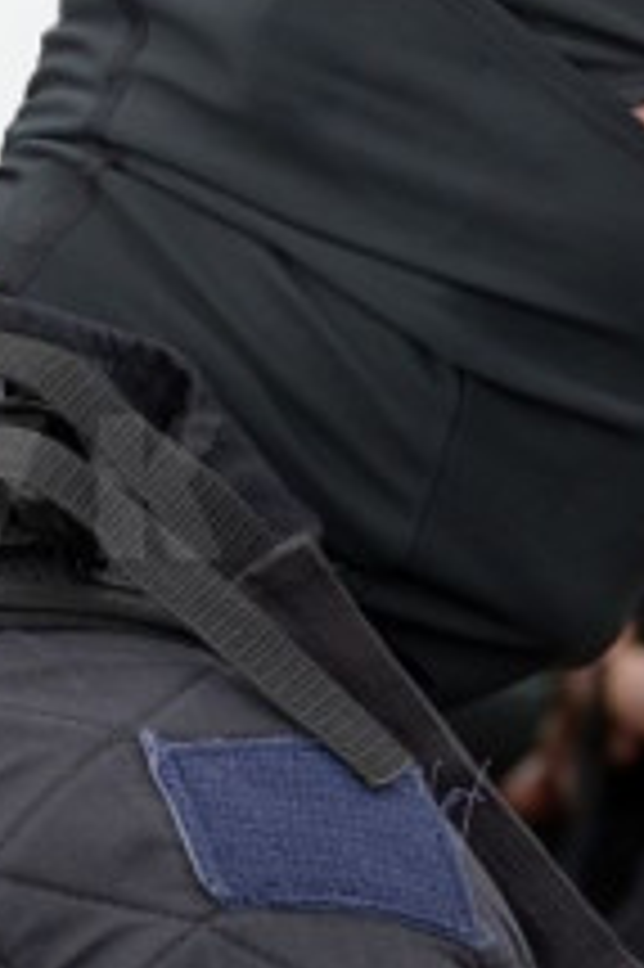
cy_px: 626
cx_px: 473
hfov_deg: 1.2
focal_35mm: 1115
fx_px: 29965
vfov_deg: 1.9
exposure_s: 1/320
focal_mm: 200
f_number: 8
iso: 320
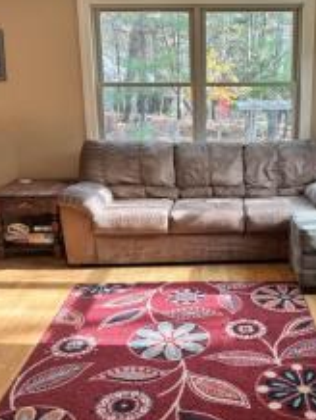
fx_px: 535
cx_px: 222
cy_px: 204
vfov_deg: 42.9
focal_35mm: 44
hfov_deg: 32.5
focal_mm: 6.76
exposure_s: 1/120
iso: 160
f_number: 1.78
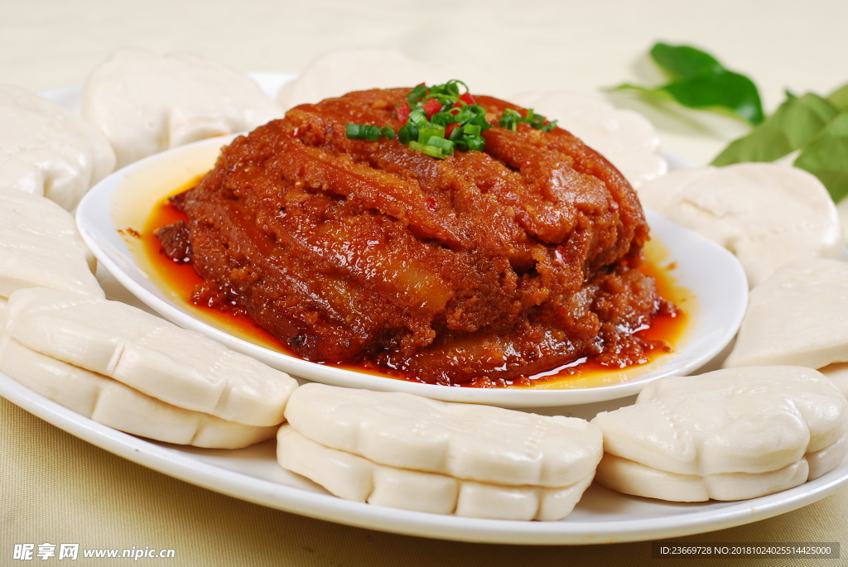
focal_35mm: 75
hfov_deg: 27.0
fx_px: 1768
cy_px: 284
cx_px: 424
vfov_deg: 18.2
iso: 100
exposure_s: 1/160
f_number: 9
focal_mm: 50
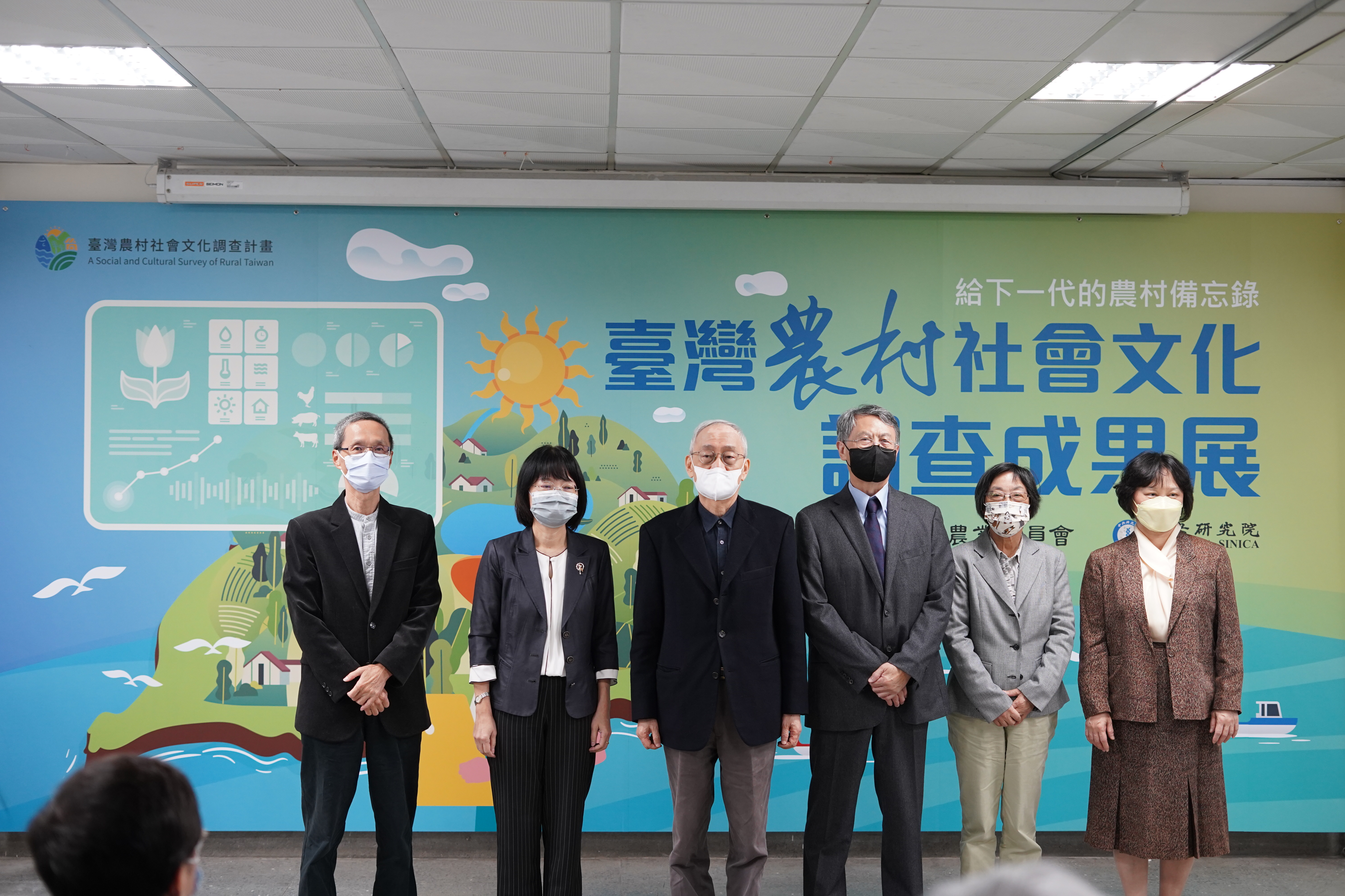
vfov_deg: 27.0
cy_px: 448
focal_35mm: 50
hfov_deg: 39.6
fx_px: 1868
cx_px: 672
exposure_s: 1/160
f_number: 3.2
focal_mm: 50
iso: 1600
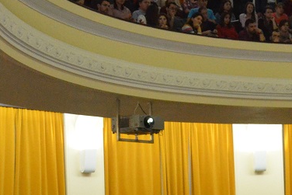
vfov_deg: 15.5
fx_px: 698
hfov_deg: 23.1
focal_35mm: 86
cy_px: 209
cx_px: 259
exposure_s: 1/80
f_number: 4
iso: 5000
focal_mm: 18
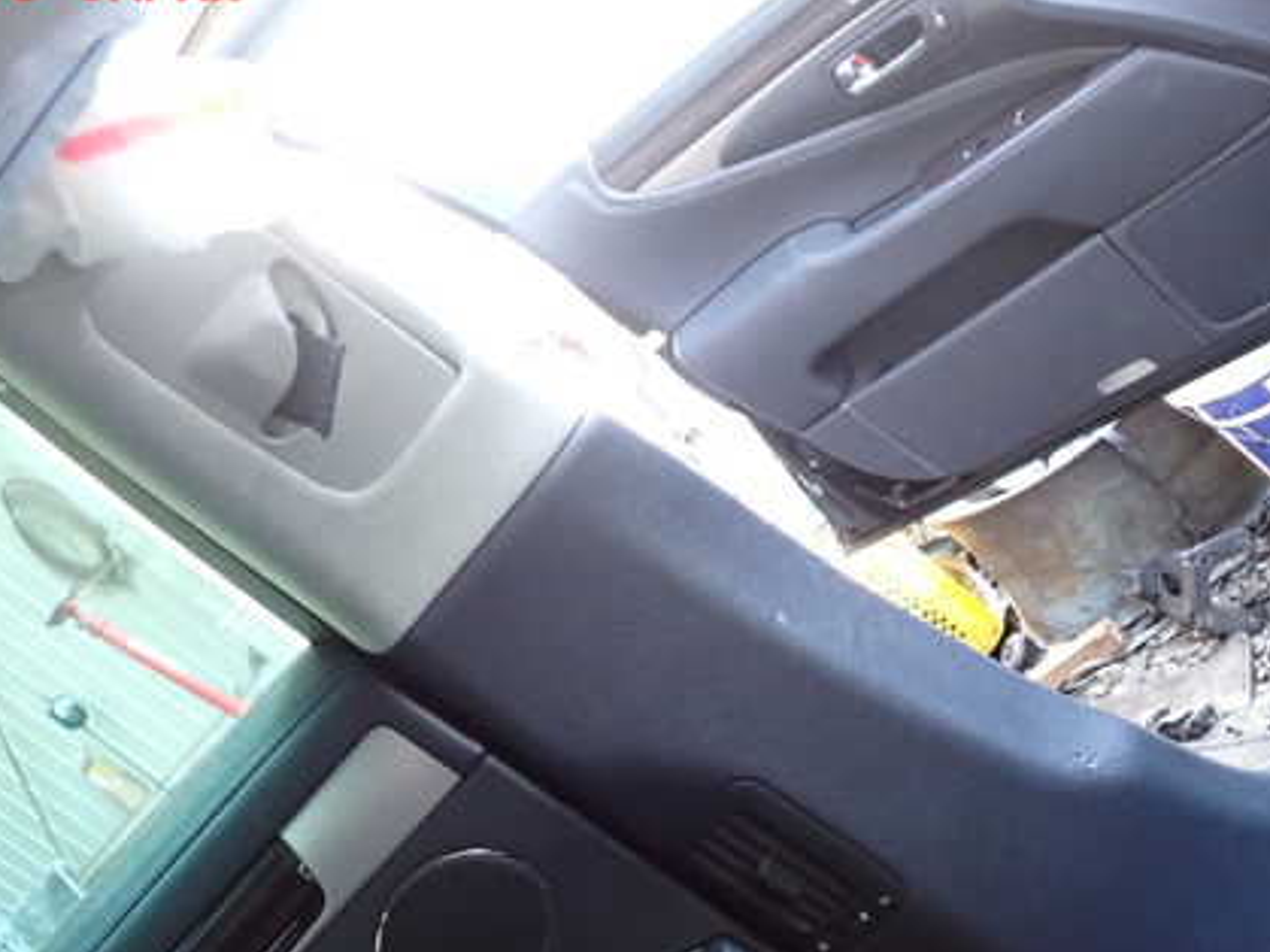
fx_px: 1577
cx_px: 600
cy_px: 625
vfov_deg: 33.3
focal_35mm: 43
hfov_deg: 43.8
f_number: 2.3
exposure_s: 1/30
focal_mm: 5.4
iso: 500
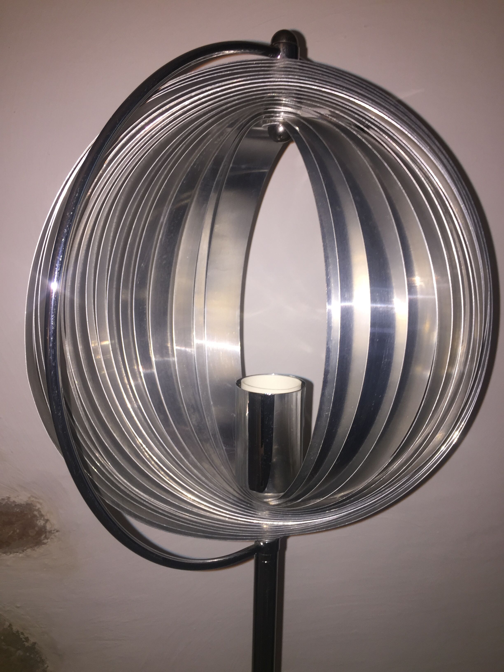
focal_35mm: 29
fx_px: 563
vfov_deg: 61.7
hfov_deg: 48.2
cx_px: 252
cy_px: 336
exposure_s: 1/25
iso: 40
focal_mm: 4.15
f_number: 2.2
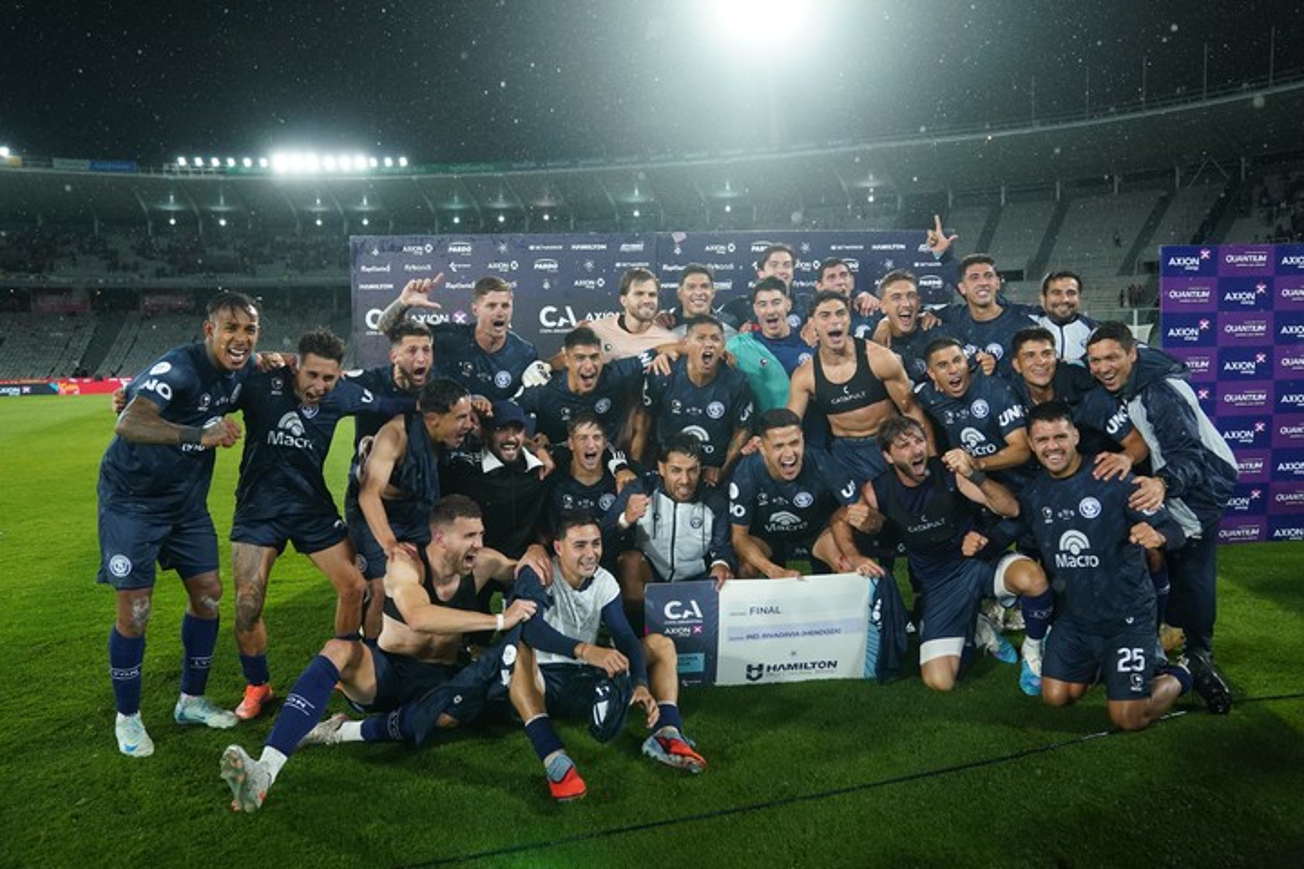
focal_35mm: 24
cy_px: 434
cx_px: 652
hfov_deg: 73.7
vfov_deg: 53.1
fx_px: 869
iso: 3200
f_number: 2.8
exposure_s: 1/1600
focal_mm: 24
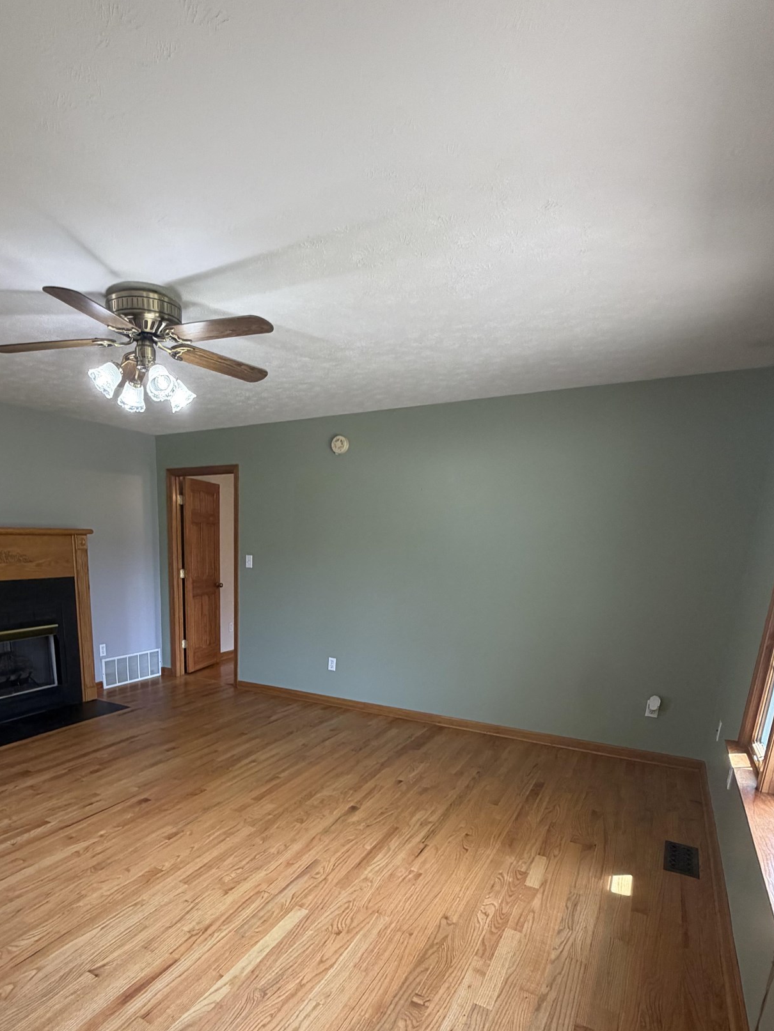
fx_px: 596
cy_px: 698
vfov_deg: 78.7
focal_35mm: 20
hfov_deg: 64.4
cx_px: 264
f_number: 2.2
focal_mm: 2.22
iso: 200
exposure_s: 1/120
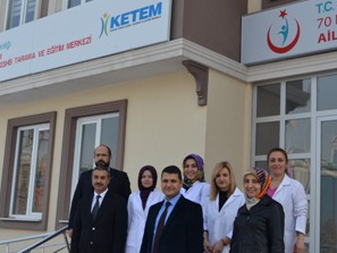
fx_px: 594
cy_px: 123
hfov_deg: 31.6
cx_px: 135
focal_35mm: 61
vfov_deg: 24.0
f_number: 6.3
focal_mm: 28
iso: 100
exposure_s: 1/160
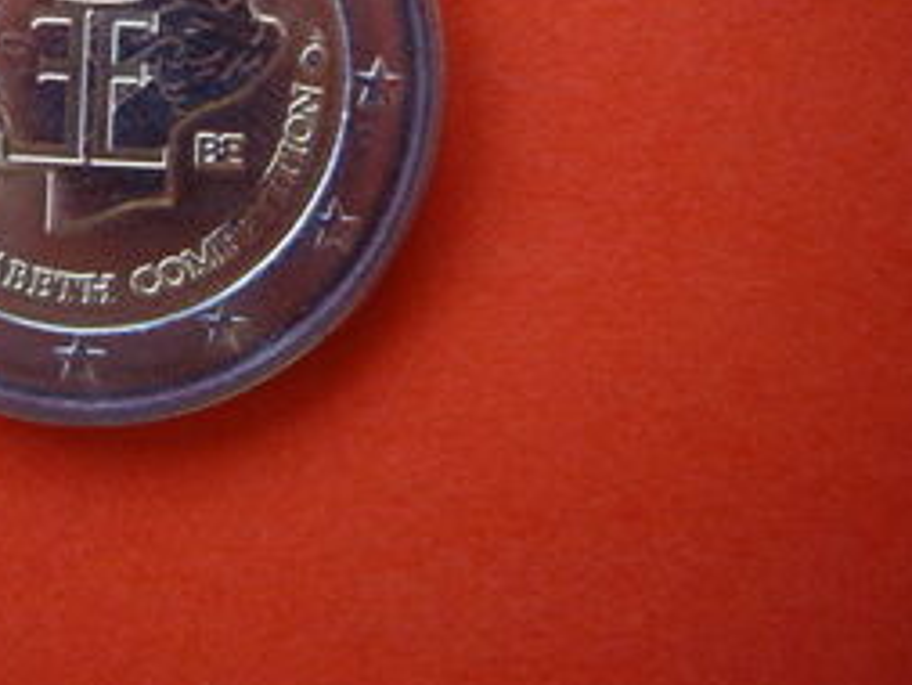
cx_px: 123
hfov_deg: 26.3
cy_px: 90
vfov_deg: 20.1
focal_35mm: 72
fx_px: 1898
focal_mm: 7.9
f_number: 2.8
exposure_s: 1/80
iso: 200
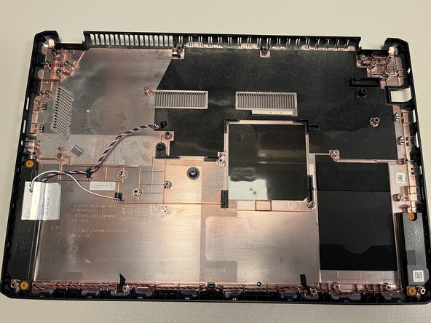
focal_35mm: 26
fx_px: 324
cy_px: 162
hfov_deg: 67.3
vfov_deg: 53.1
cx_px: 216
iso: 125
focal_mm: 5.1
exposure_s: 1/77
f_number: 1.6
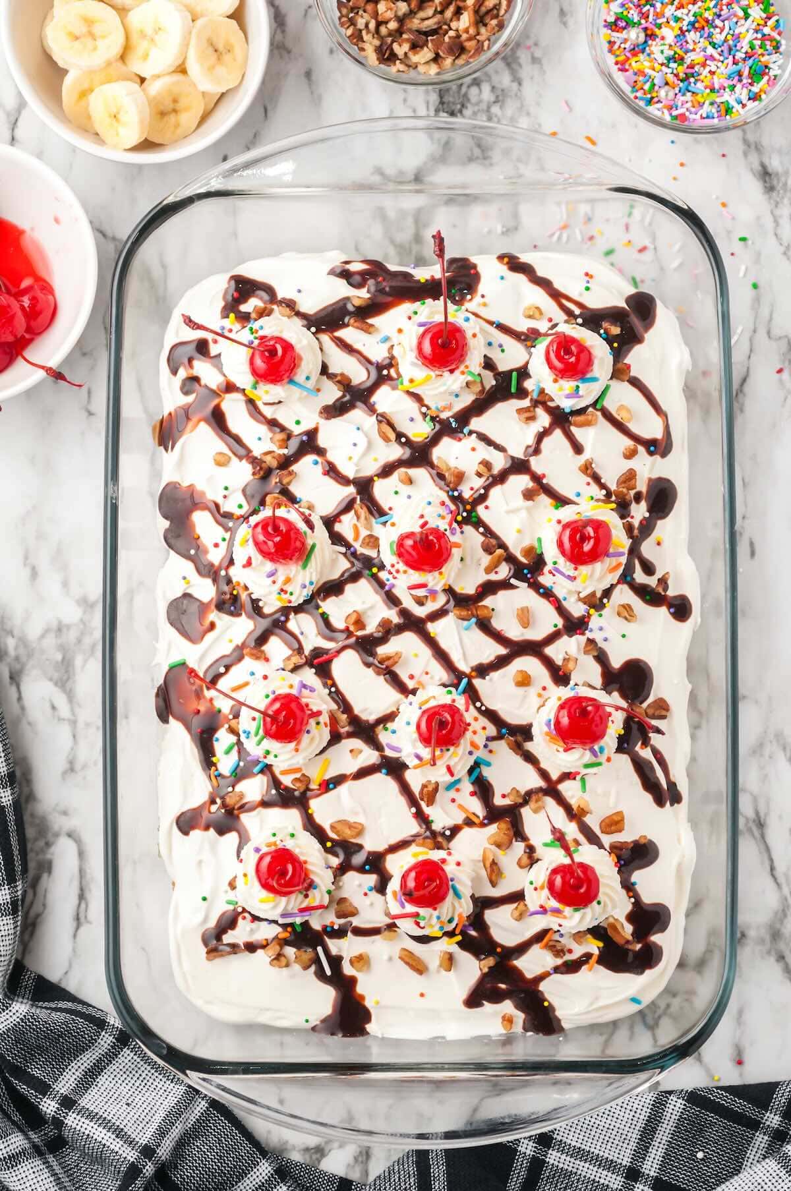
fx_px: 2974
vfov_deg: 22.6
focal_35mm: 90
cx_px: 396
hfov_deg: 15.2
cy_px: 596
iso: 200
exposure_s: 1/125
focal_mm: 60
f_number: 8
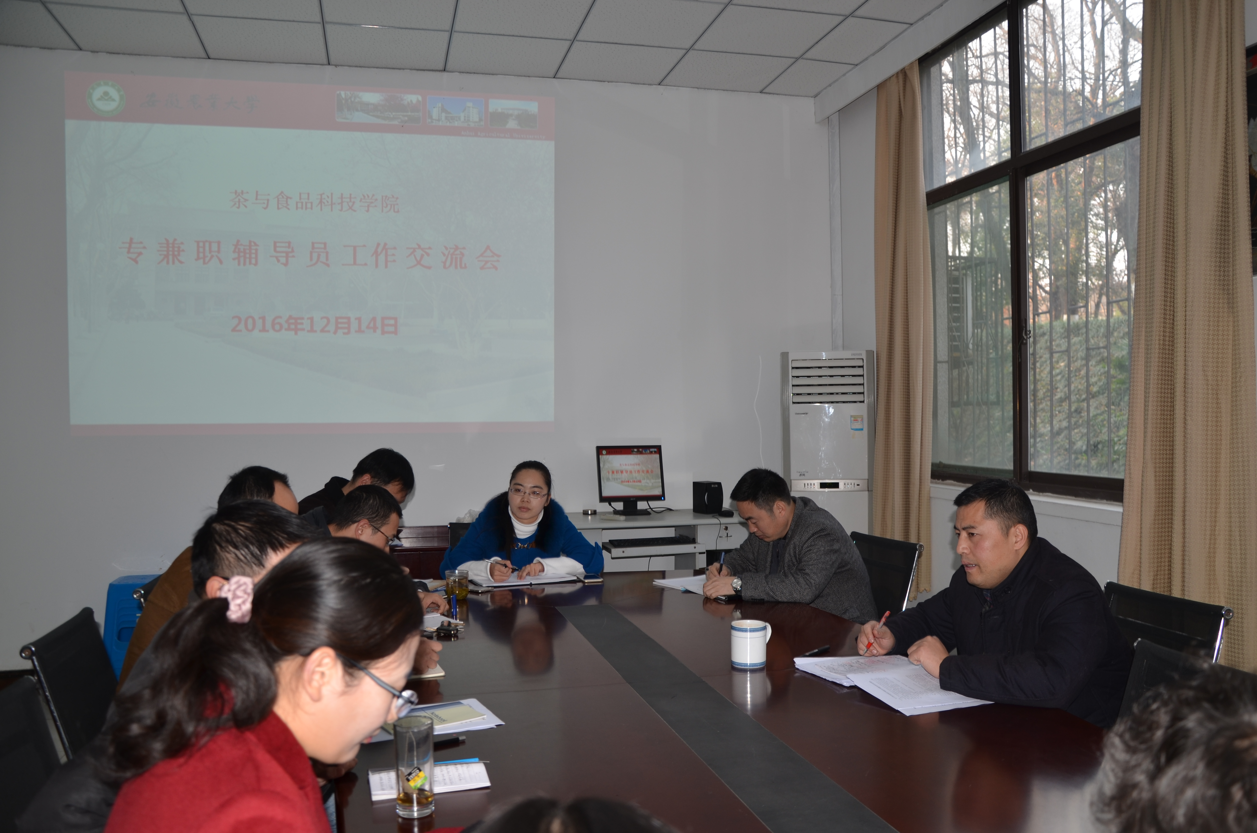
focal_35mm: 27
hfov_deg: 67.5
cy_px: 416
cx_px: 628
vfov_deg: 47.7
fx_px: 941
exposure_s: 1/60
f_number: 3.5
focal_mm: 18
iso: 100
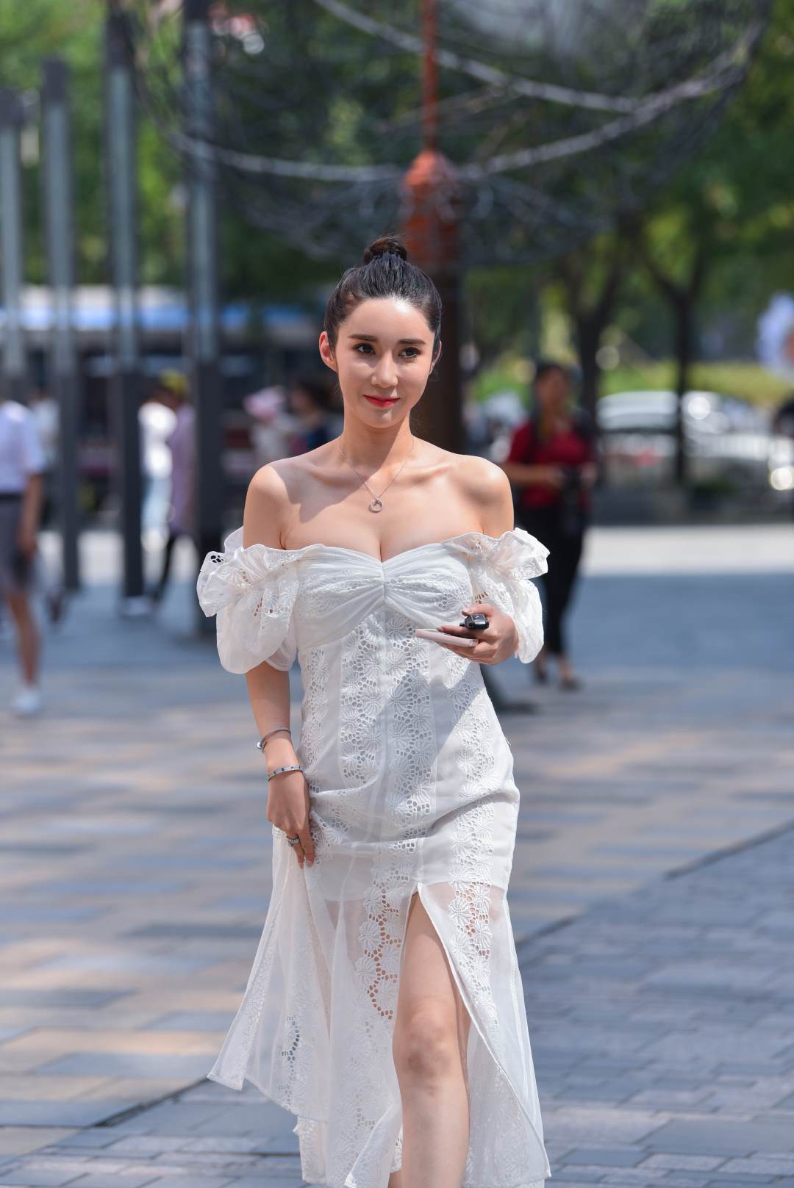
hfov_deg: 10.6
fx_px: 4295
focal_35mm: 130
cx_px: 397
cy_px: 594
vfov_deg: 15.8
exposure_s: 1/1250
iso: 180
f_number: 3.5
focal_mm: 130
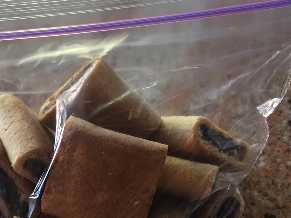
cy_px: 164
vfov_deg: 31.0
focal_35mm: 46
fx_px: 387
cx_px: 100
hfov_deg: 40.8
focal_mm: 4.15
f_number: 2.2
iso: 100
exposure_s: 1/15
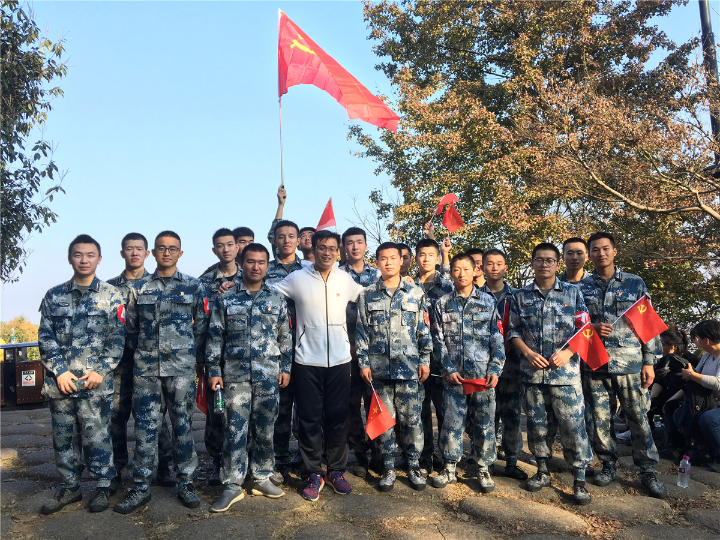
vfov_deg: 48.2
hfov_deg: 61.7
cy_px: 270
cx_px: 360
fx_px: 603
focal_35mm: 29
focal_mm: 4.15
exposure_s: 1/298
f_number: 2.2
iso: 25
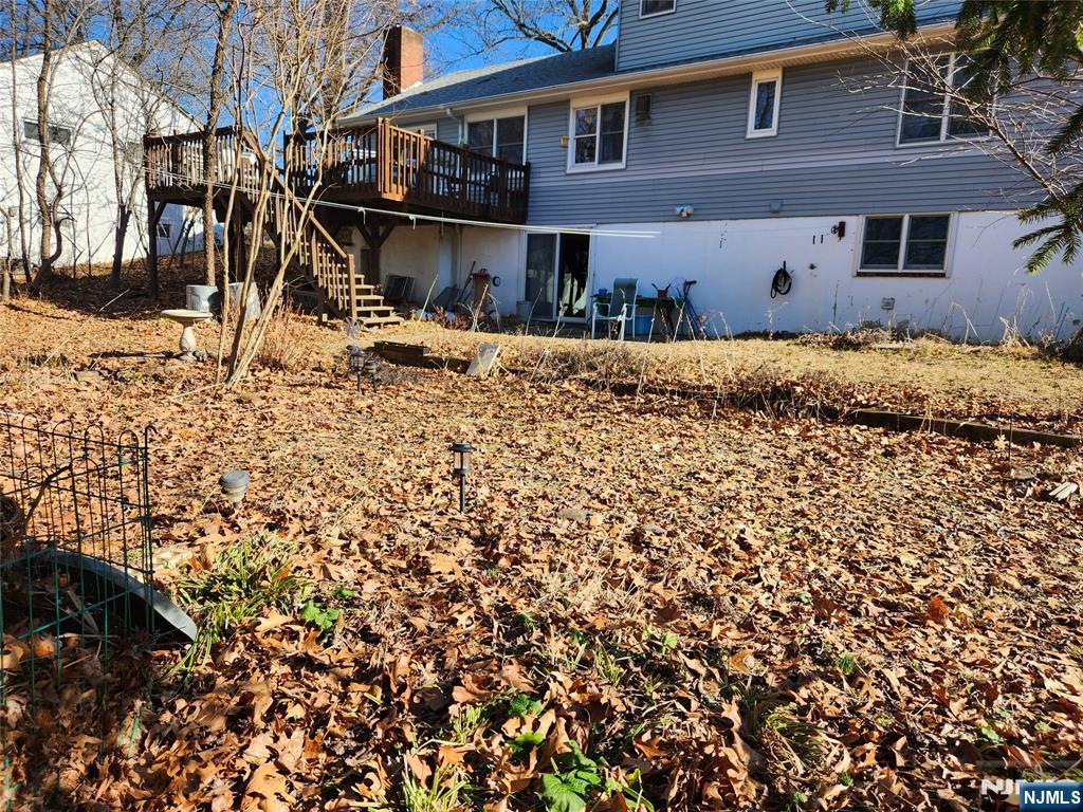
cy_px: 406
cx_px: 542
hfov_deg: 73.9
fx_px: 720
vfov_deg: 58.9
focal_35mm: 23
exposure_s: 1/715
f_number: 1.8
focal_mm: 5.4
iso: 20
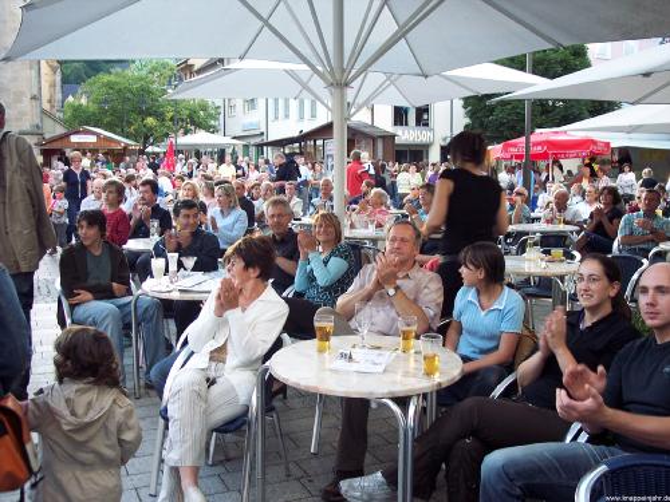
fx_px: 755
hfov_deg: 47.9
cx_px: 335
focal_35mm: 39
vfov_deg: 36.8
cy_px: 251
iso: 100
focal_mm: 8
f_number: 3.4
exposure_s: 1/45
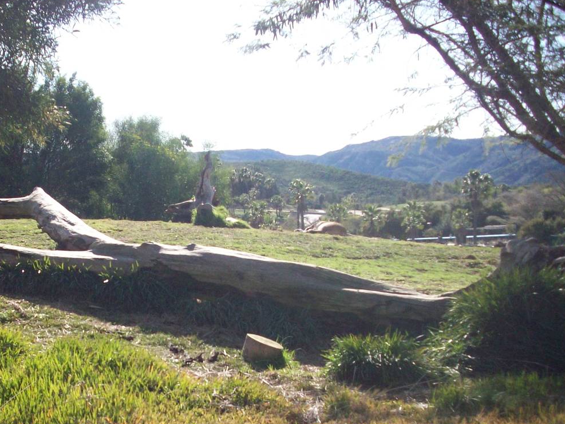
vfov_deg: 24.1
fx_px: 979
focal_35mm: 60
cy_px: 327
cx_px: 133
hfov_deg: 31.5
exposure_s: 1/196
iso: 80
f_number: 5.6
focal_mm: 6.2
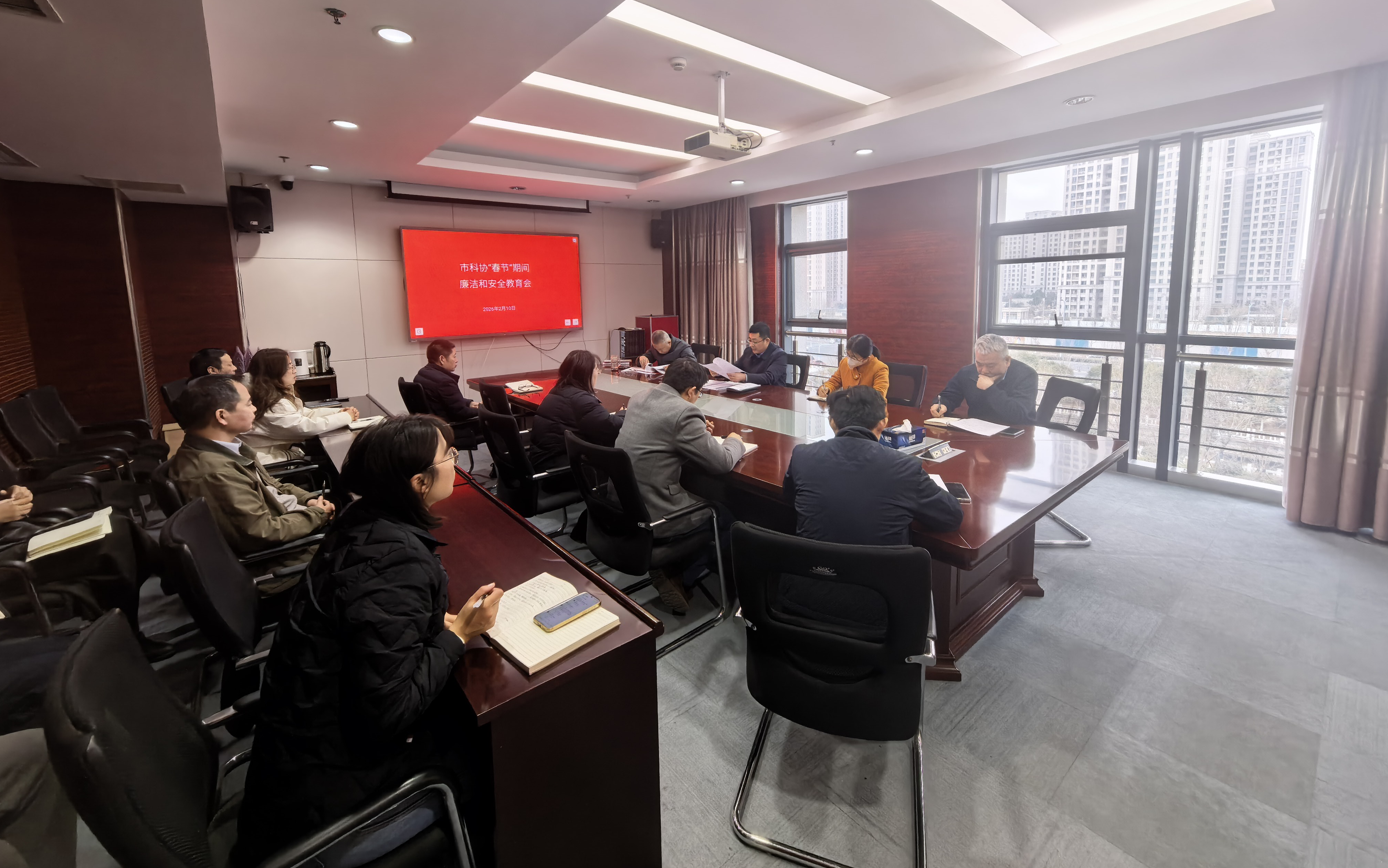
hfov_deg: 105.3
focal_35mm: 14
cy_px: 351
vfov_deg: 77.8
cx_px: 691
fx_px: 530
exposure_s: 1/50
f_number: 2.2
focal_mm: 1.76
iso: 125
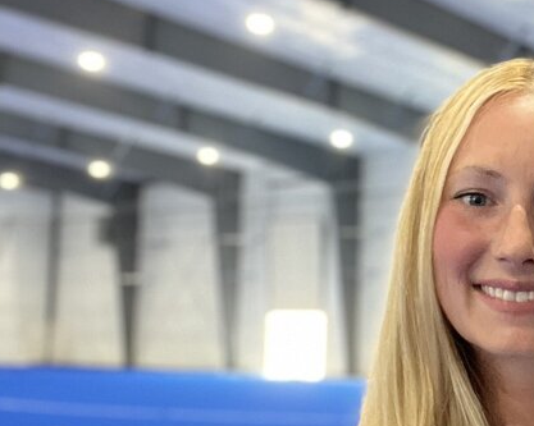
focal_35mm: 75
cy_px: 216
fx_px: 1184
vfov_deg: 20.4
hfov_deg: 24.4
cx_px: 511
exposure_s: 1/60
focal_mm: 2.71
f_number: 2.2
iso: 250
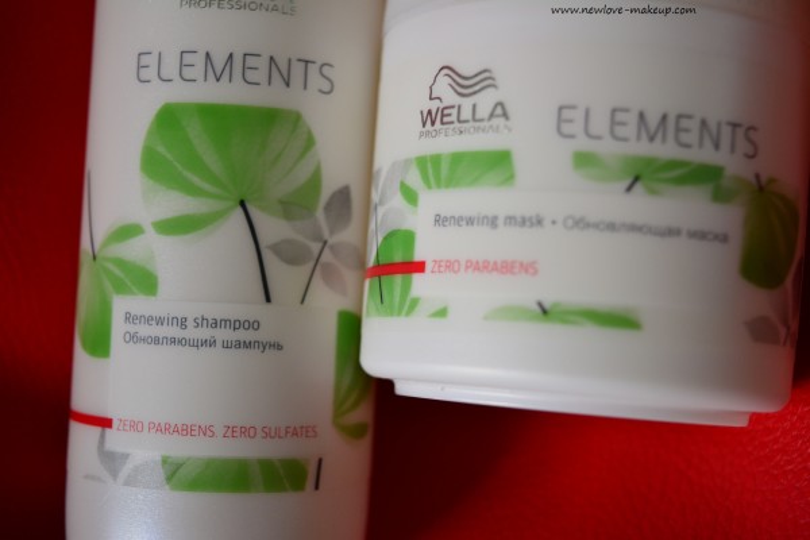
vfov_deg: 23.8
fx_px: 1282
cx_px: 405
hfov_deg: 35.1
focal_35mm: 57
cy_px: 270
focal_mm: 38
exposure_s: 1/50
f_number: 5
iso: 640
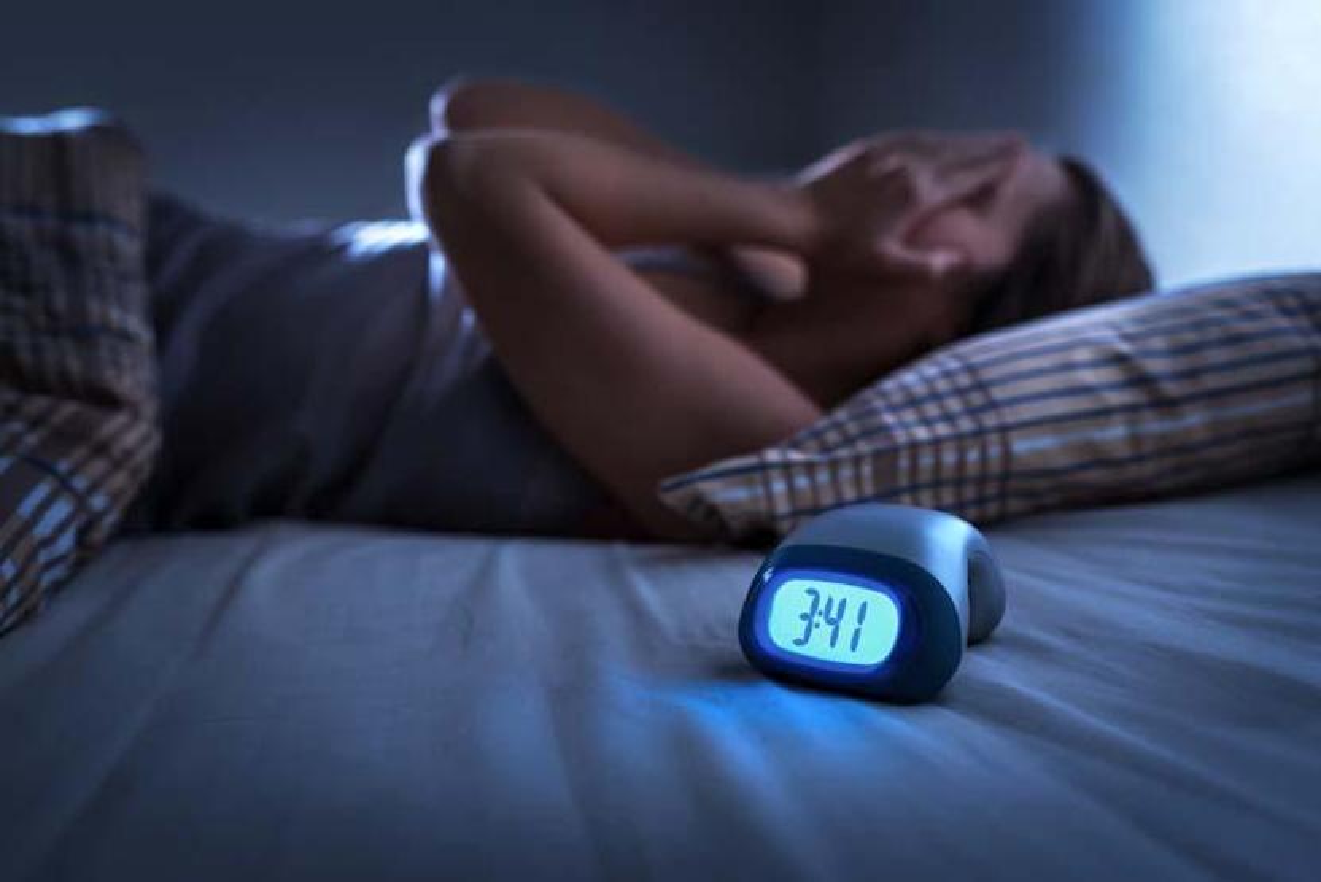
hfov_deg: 54.4
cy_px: 441
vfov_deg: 37.9
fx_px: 1285
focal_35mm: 35
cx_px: 660
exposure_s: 1/2.5
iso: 100
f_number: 2.8
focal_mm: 35
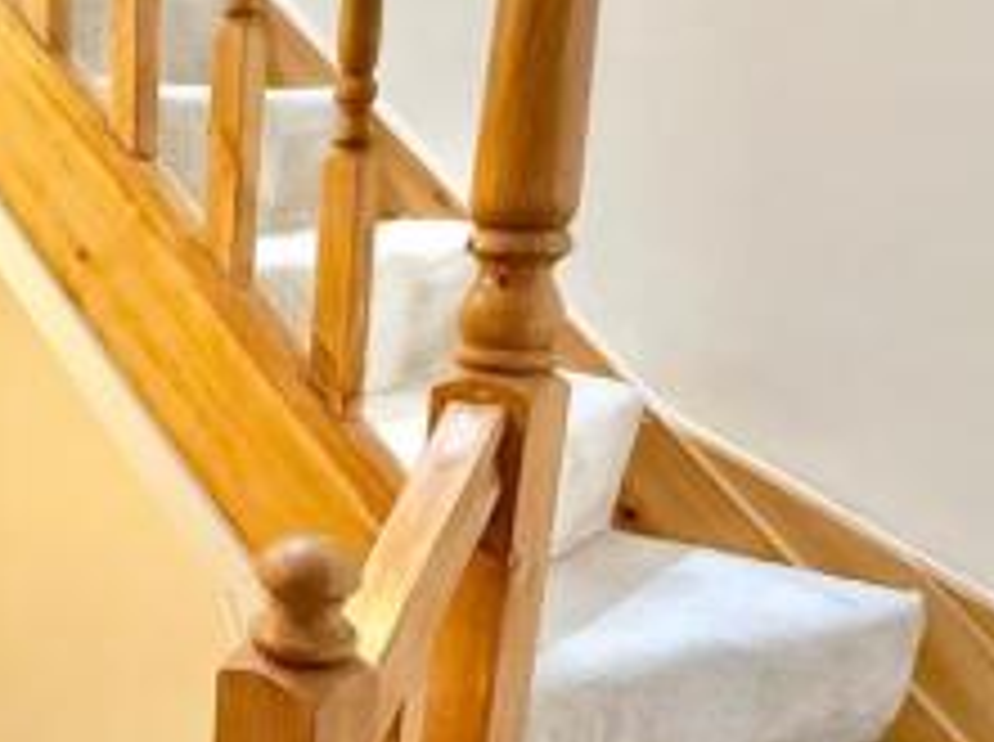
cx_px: -25
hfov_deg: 42.5
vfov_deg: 38.3
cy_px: 470
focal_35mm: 37
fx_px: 1061
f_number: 2.2
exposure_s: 1/50
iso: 640
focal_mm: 2.22
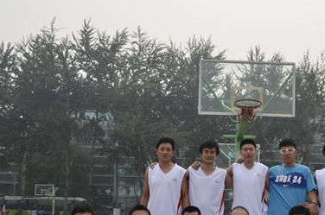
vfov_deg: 28.3
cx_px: 241
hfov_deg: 41.6
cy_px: 182
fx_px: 414
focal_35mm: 46
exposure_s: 1/160
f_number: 9
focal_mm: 18
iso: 100
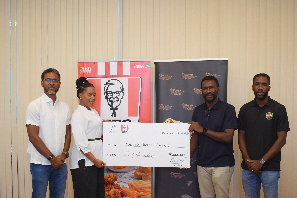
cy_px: 111
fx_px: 380
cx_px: 151
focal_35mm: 46
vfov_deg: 29.2
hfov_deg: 42.7
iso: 1000
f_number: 4
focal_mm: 26
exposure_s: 1/60
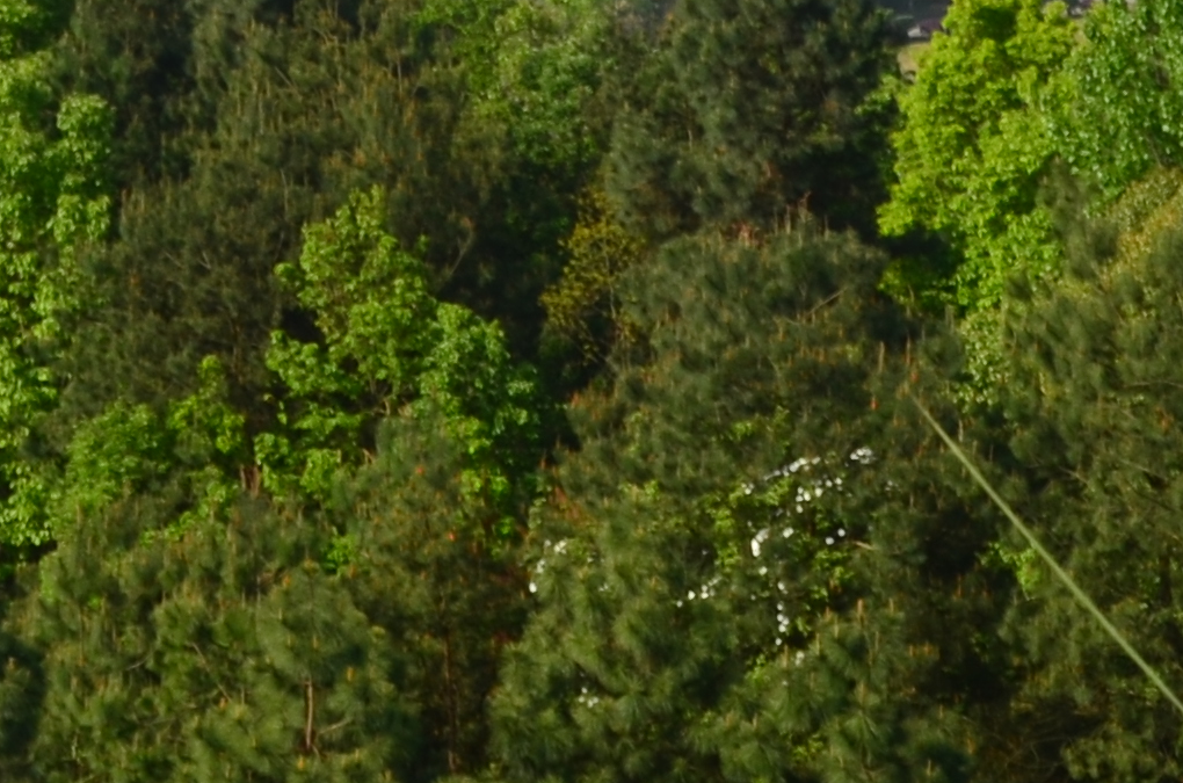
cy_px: -558
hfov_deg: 11.8
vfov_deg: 7.6
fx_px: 5704
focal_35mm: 174
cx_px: 676
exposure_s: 1/125
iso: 125
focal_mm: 24
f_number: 11
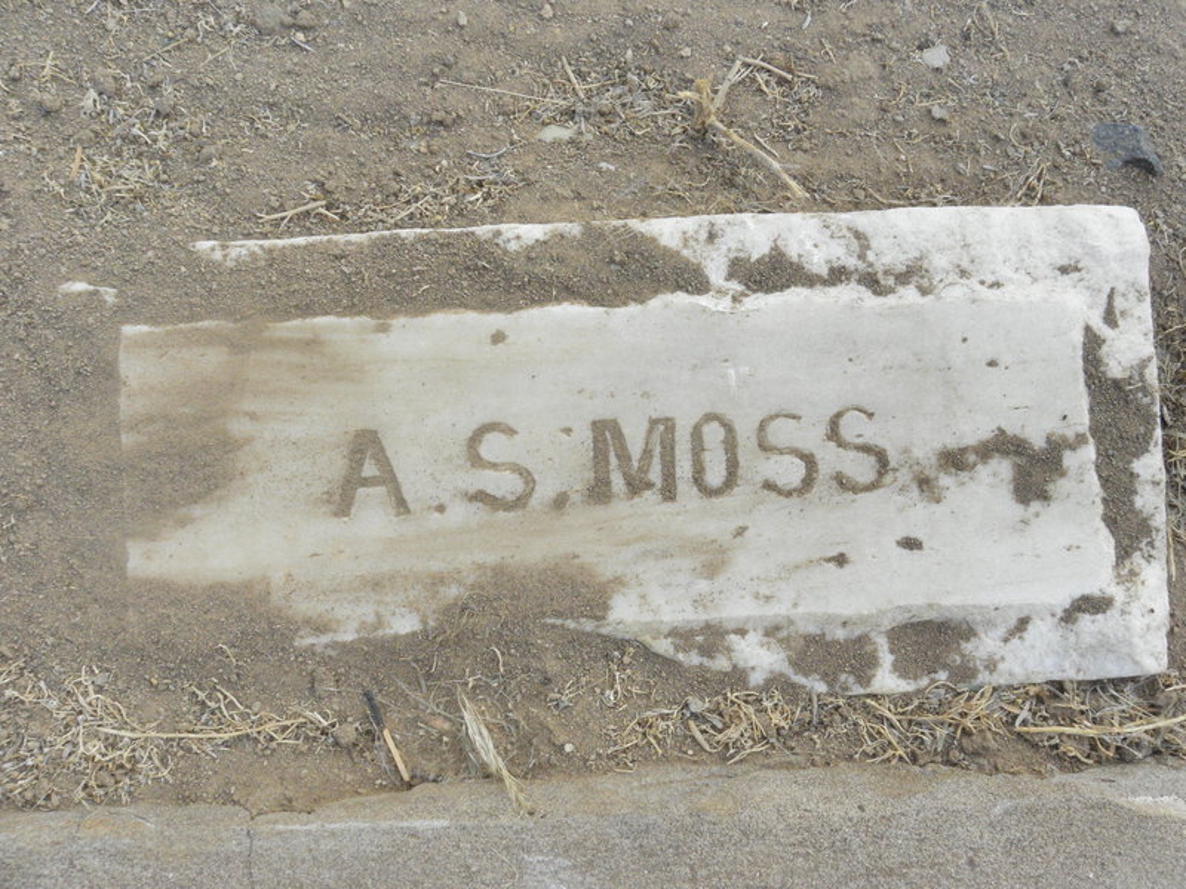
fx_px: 891
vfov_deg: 53.1
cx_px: 593
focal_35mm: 26
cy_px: 444
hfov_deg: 67.3
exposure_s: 1/200
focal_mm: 4.6
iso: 200
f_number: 6.3
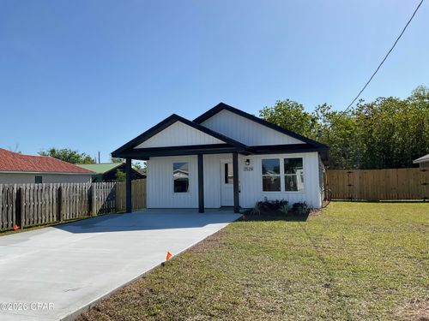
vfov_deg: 48.2
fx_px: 359
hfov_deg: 61.7
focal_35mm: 29
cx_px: 214
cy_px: 160
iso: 16
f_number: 1.8
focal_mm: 3
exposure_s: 1/2801
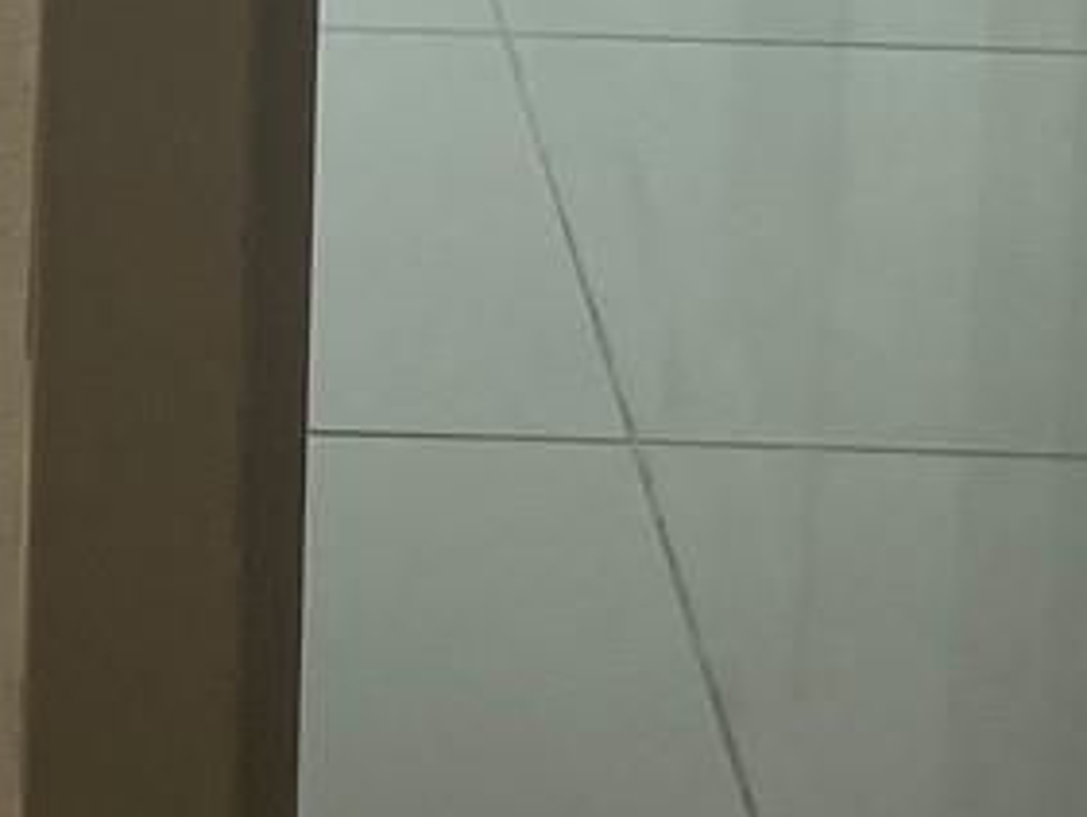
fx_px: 4649
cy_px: -1468
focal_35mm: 148
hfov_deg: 13.0
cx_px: -197
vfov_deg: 8.6
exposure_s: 1/60
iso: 80
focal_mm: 4.2
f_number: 1.6
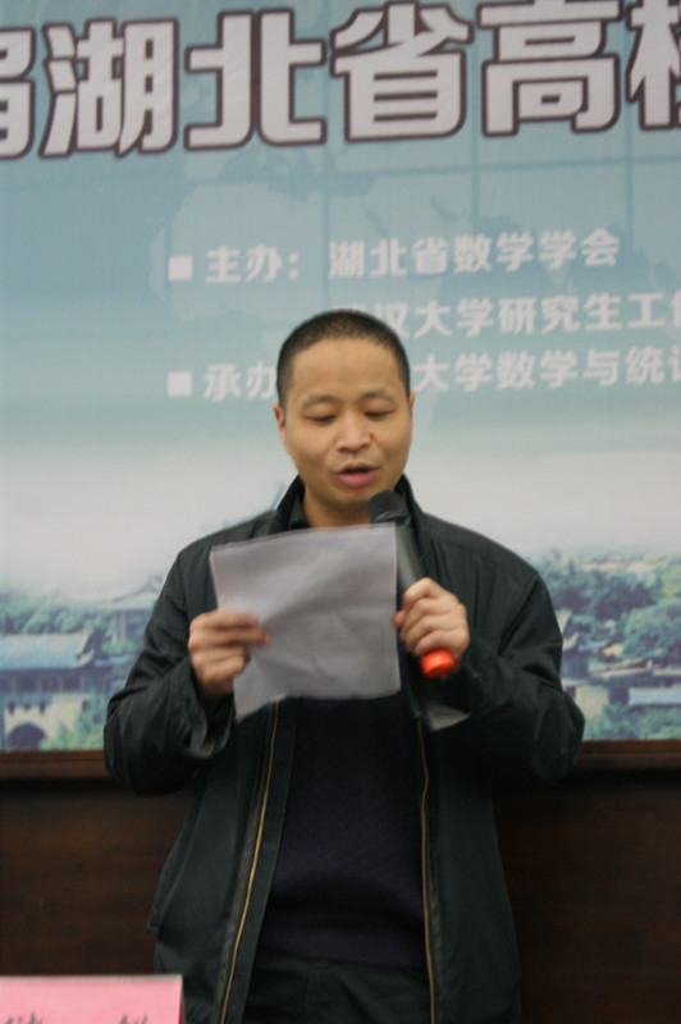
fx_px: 2984
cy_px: 512
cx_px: 340
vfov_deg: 19.5
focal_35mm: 105
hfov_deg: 13.0
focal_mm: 70
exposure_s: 1/5
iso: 400
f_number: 5.6
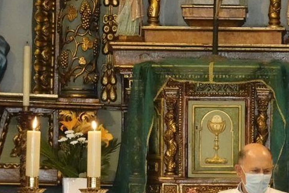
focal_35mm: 477
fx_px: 3829
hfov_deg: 4.3
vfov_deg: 2.9
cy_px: 194
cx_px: 202
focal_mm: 81.1
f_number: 4
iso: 6400
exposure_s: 1/160
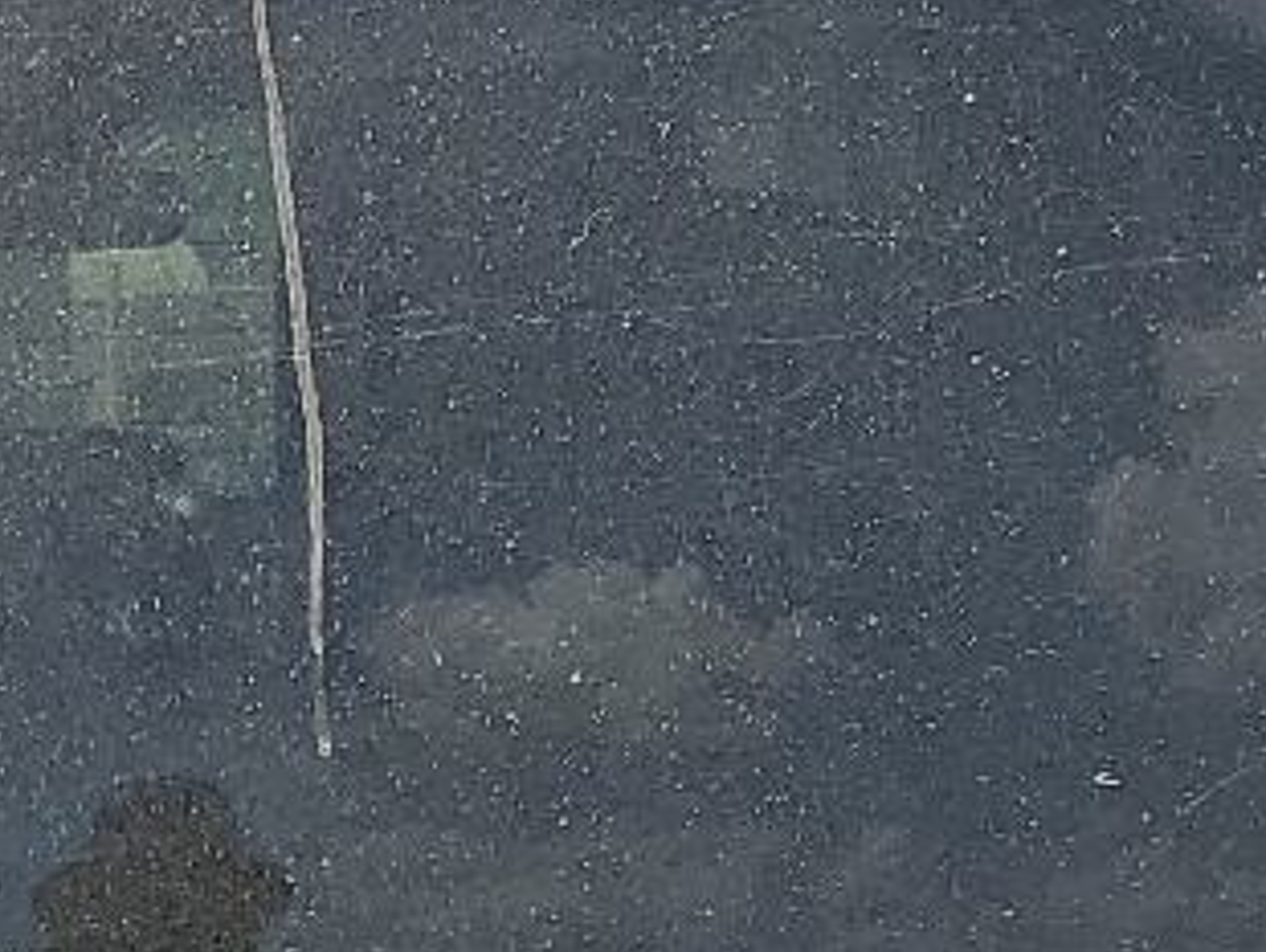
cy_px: 1520
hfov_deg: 14.4
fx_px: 4905
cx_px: -37
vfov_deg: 10.6
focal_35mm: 134
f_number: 1.5
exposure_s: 1/3333
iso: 50
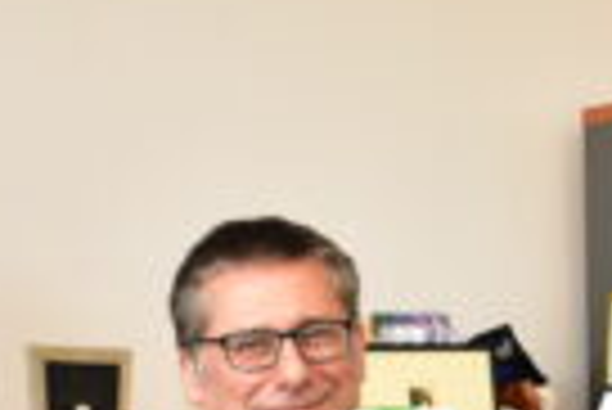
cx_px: 587
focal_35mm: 159
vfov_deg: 8.4
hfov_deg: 12.7
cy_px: 662
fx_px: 2711
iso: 3200
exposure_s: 1/320
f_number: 4
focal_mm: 23
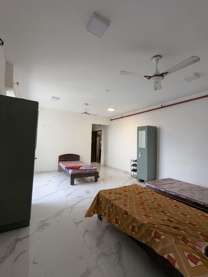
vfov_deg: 94.5
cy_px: 138
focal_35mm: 16
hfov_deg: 78.1
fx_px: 128
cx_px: 104
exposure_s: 1/100
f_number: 2.2
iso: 166
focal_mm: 2.35
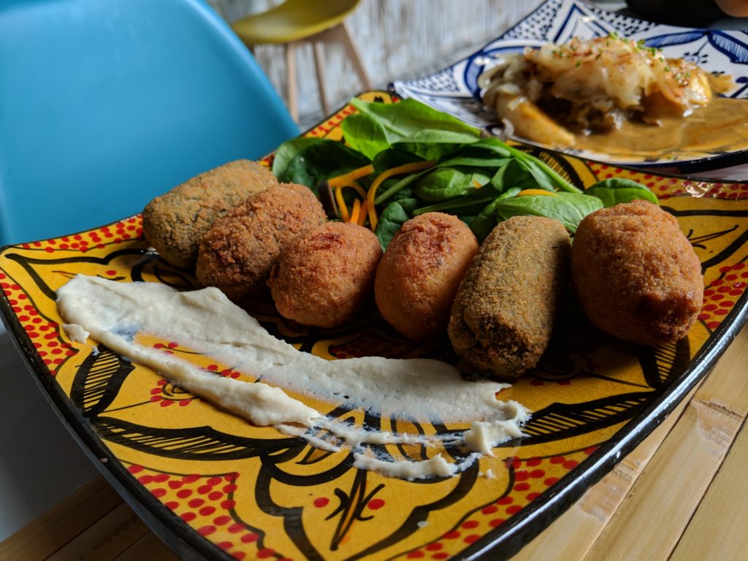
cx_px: 374
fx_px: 583
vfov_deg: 51.4
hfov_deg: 65.3
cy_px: 280
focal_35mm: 27
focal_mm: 4.44
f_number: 1.8
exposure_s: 1/181
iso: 50
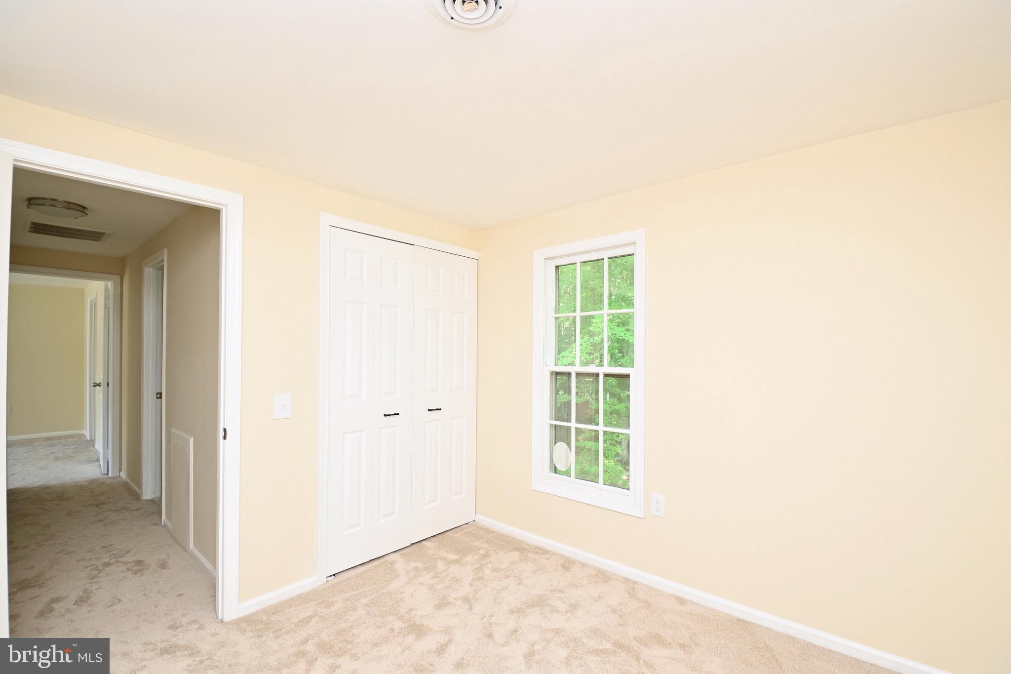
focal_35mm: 15
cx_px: 506
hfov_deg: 100.4
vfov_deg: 77.3
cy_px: 337
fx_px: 421
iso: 320
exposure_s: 1/10
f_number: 7.1
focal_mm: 10
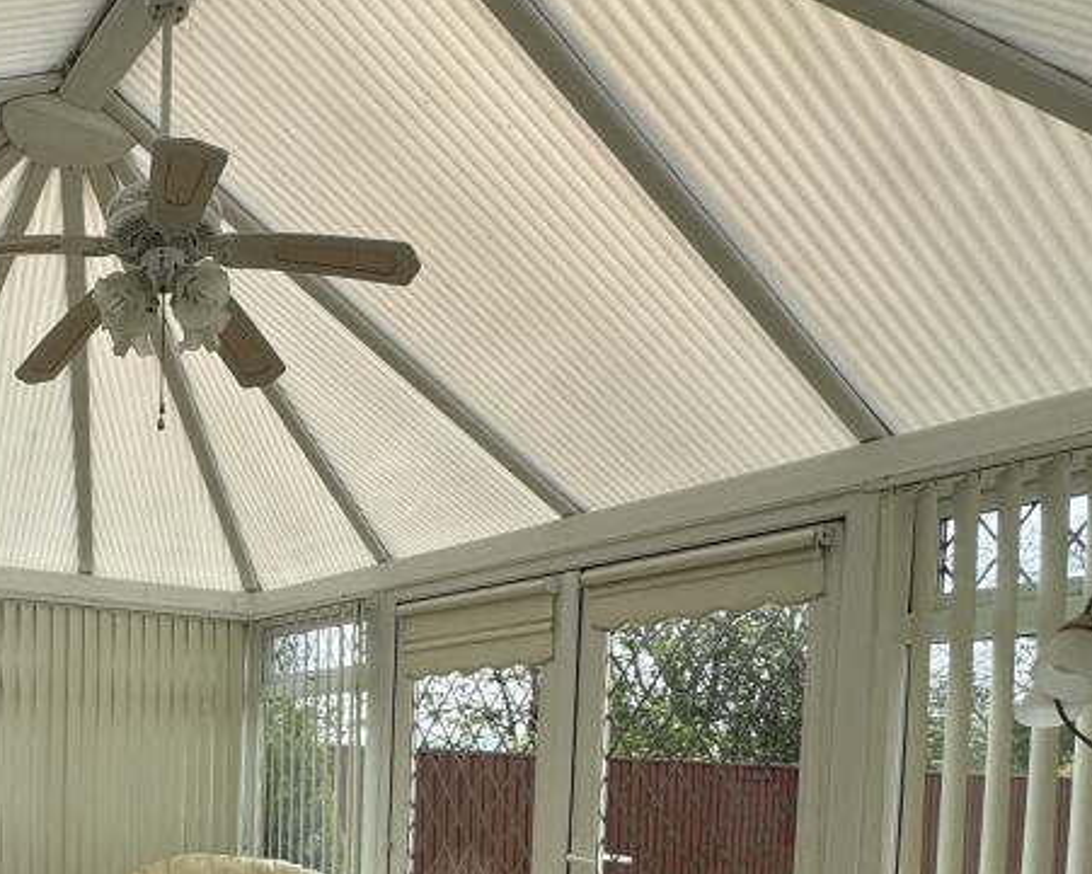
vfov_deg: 42.7
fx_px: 1002
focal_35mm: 31
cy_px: 804
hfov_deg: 50.0
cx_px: 85
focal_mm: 2.22
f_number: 2.2
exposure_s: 1/399
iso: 40
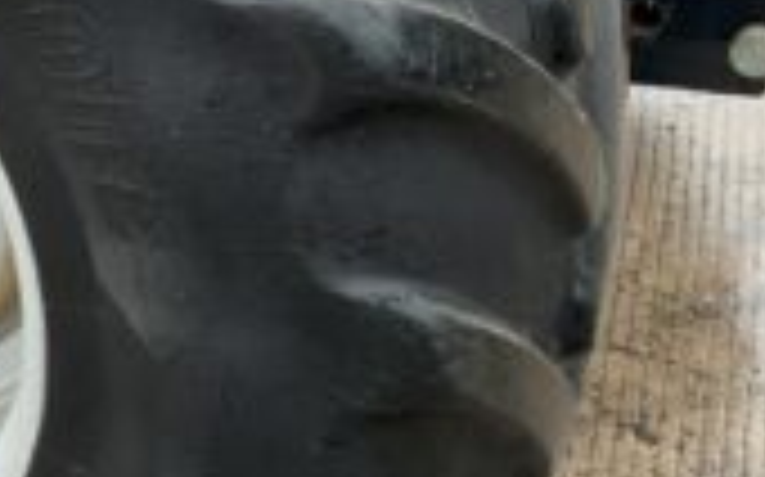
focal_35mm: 116
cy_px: 220
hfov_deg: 17.6
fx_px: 2417
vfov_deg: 11.3
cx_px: 4
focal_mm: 3
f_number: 1.8
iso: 64
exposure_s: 1/122
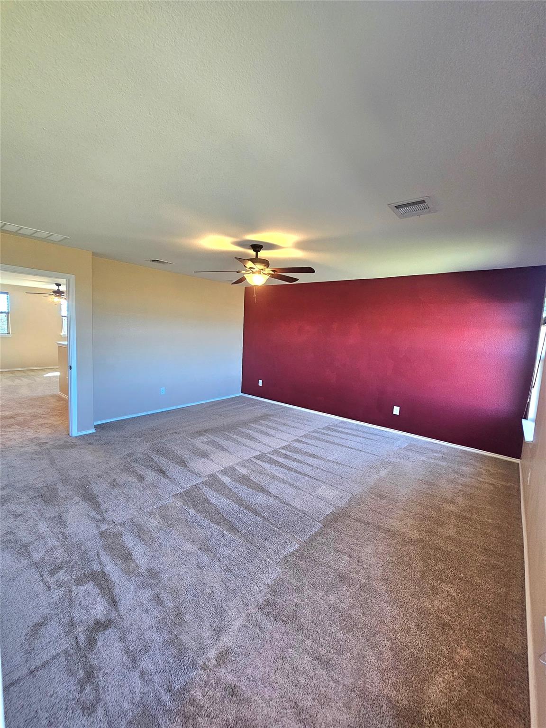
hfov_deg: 89.9
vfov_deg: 106.2
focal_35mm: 13
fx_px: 273
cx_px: 273
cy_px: 364
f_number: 2.2
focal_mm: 2.2
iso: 250
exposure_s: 1/60.2
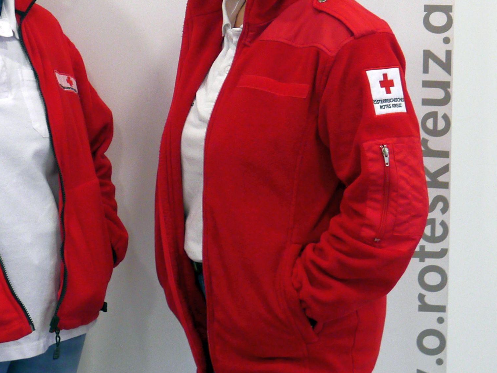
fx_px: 1579
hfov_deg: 17.8
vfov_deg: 13.4
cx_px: 172
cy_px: 54
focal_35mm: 110
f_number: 4
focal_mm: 18
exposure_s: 1/60
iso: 320
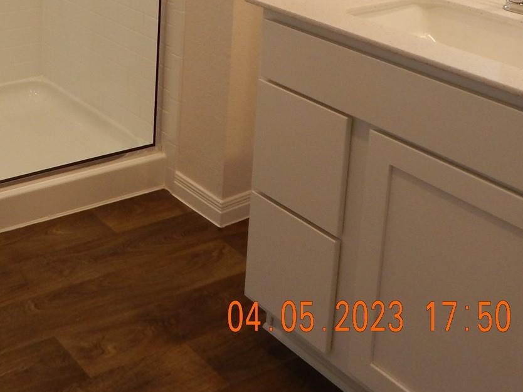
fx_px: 816
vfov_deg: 24.7
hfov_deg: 32.2
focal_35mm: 54
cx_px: -20
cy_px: -64
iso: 125
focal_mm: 4
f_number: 3
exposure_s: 1/40
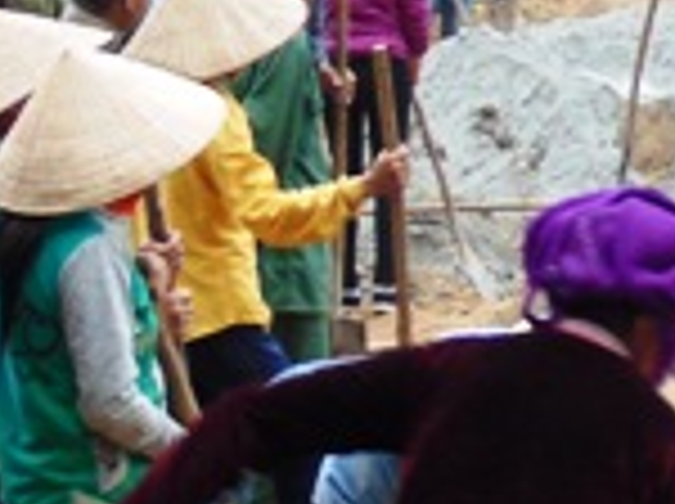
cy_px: -52
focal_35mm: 202
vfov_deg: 7.3
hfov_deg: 9.6
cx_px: 889
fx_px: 3933
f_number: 3.3
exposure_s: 1/40
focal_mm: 7.6
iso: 80
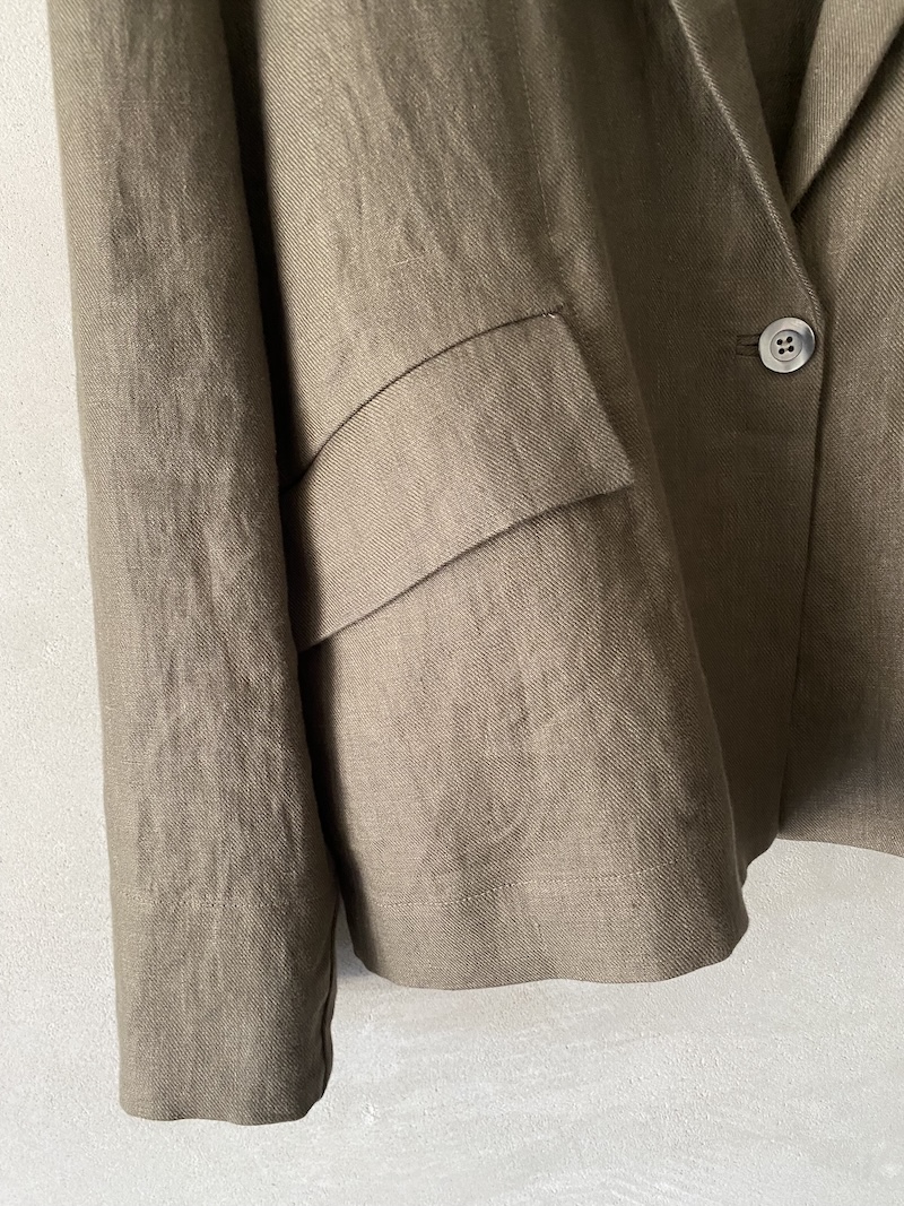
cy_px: 603
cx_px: 452
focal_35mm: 26
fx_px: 906
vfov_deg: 67.3
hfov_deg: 53.1
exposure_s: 1/60
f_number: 1.8
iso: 200
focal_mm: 4.25
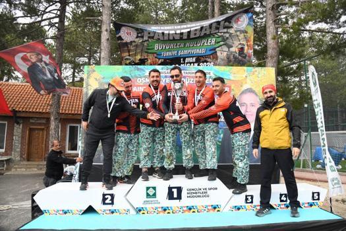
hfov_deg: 73.7
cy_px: 116
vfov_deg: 53.1
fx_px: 231
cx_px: 173
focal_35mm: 24
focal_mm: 24
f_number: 7.1
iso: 1000
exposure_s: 1/500
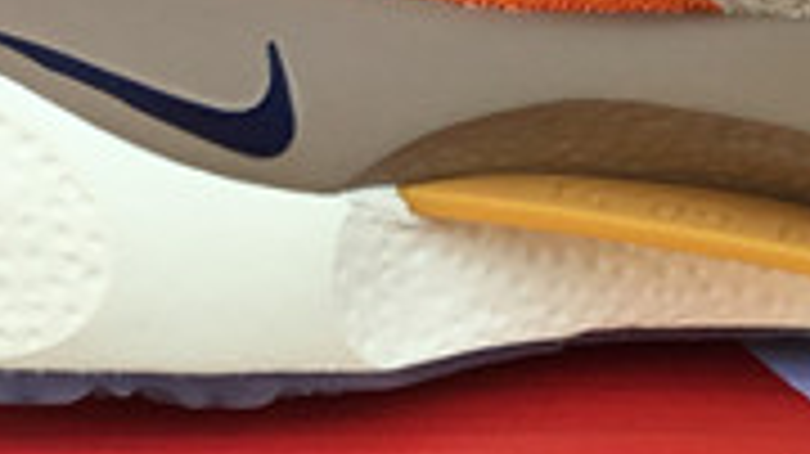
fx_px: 3628
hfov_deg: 12.4
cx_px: 968
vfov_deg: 7.2
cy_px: 173
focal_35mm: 169
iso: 25
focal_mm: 3.3
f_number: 2.4
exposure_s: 1/167
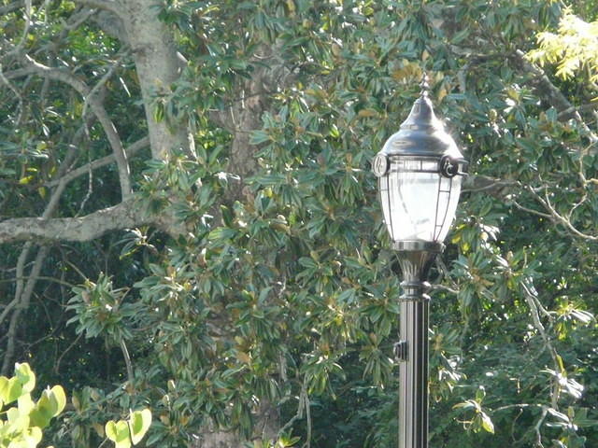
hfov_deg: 3.4
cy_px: 224
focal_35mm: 580
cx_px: 299
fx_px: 10020
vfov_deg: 2.6
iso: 640
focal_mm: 74.8
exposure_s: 1/400
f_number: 4
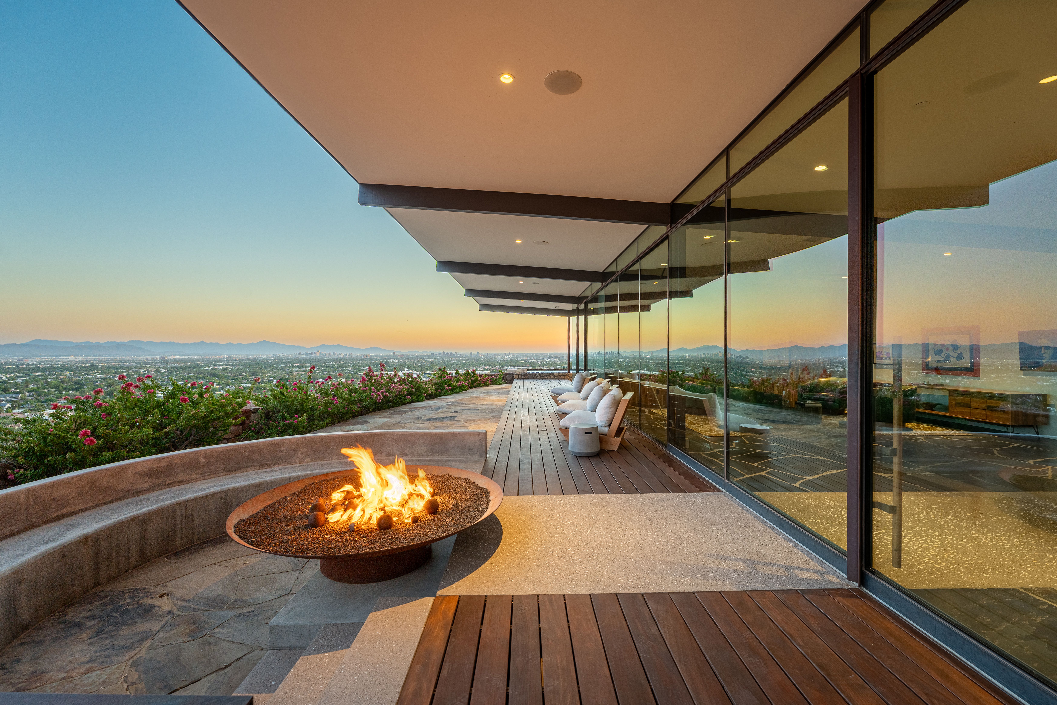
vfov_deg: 81.2
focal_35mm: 14
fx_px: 411
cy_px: 352
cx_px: 528
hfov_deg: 104.3
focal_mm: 14
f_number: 8
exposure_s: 1/50
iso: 250
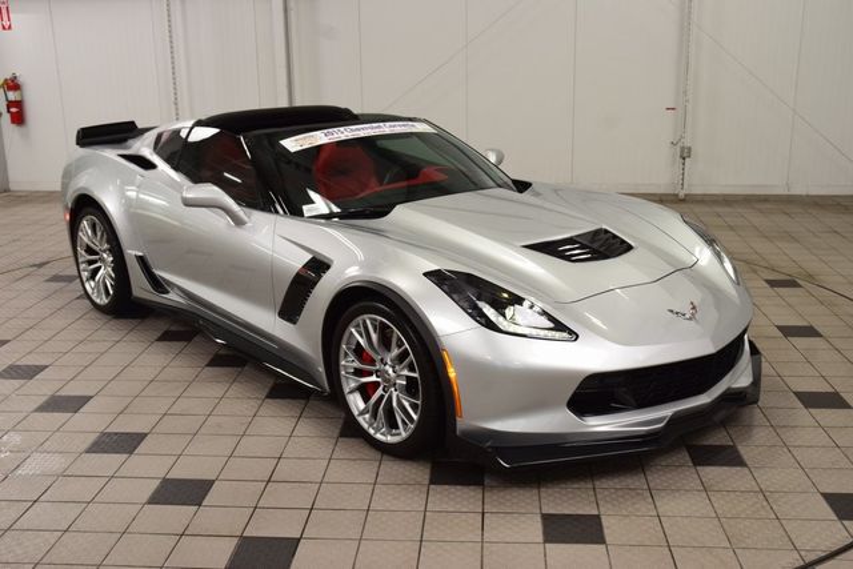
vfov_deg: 33.0
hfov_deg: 47.9
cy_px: 284
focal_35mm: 40
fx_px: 960
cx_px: 426
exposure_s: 1/60
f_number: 8
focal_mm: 27
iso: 800
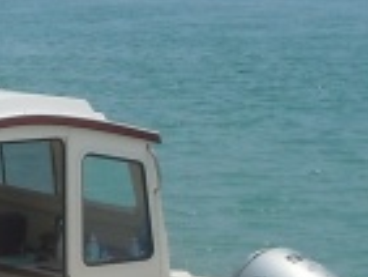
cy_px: 50
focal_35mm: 187
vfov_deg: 7.9
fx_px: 1990
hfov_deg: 10.4
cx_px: -91
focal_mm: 5.9
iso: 100
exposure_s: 1/500
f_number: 8
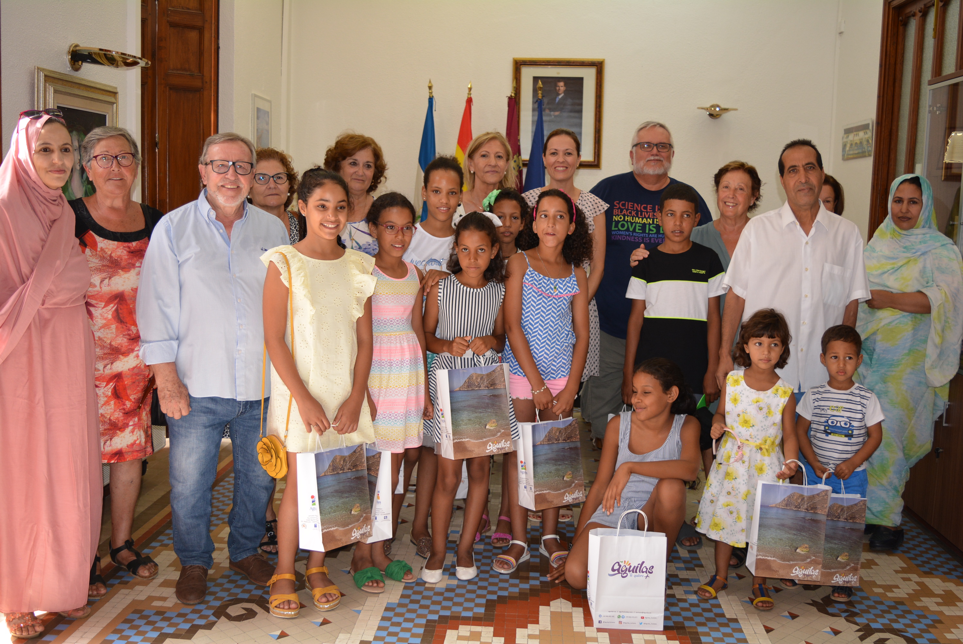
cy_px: 322
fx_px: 964
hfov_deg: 53.1
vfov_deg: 36.9
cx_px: 482
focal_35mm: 36
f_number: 4
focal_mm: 24
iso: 400
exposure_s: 1/125
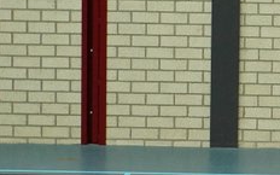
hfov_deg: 6.1
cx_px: 539
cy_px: 189
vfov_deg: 3.9
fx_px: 2572
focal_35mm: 337
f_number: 3.5
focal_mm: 50
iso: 800
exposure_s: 1/250
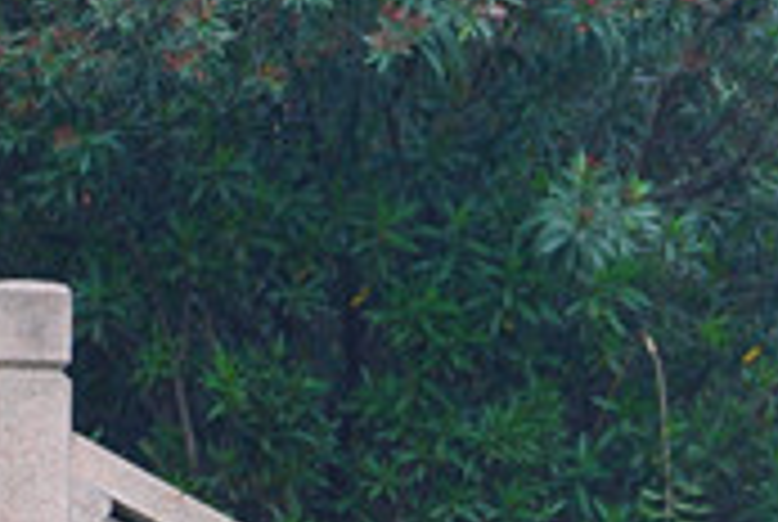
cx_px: 702
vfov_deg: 2.5
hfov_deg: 3.7
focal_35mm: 554
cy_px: 1096
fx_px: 11993
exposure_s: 1/100
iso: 100
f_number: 4.2
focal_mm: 80
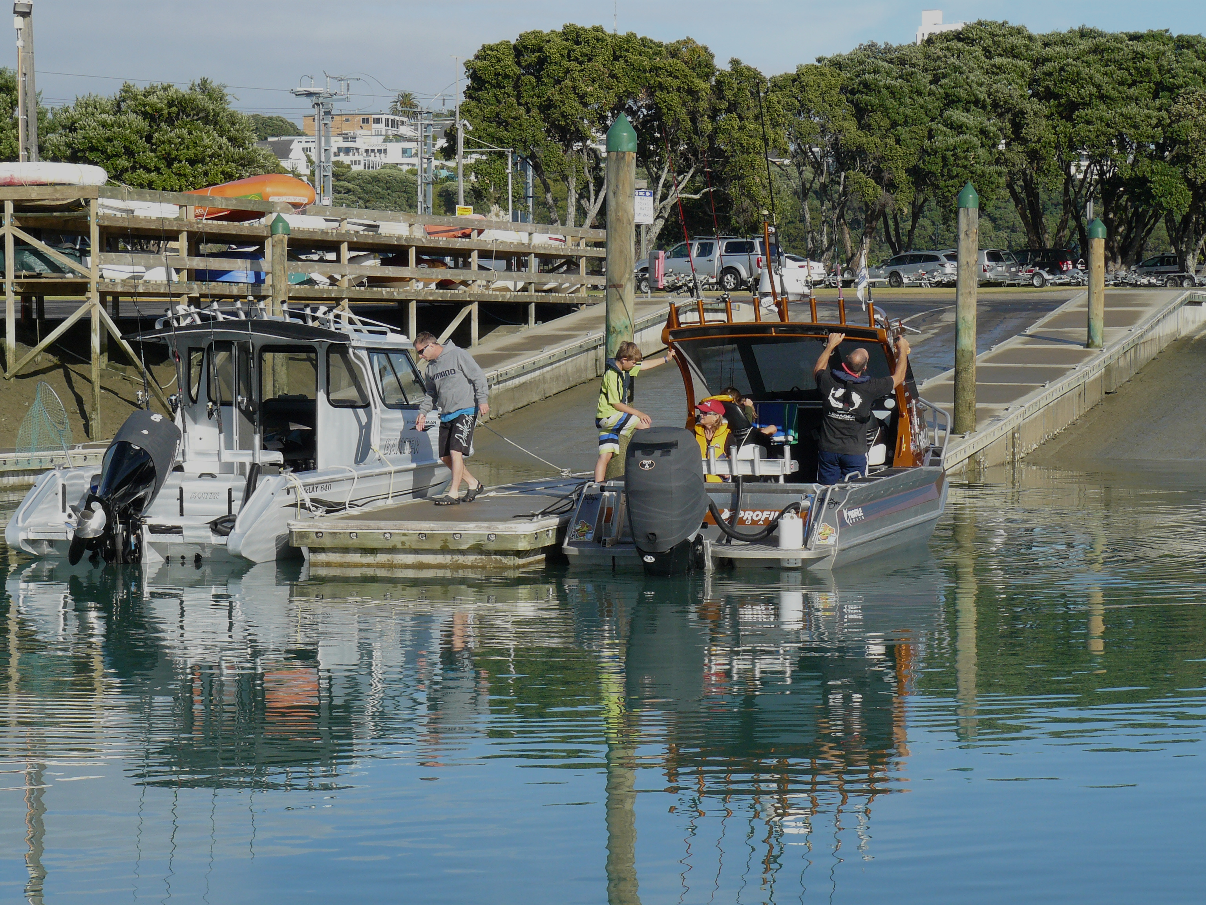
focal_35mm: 93
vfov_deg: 15.9
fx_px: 3240
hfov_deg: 21.1
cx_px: 603
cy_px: 452
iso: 100
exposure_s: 1/400
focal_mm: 15.5
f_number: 5.6
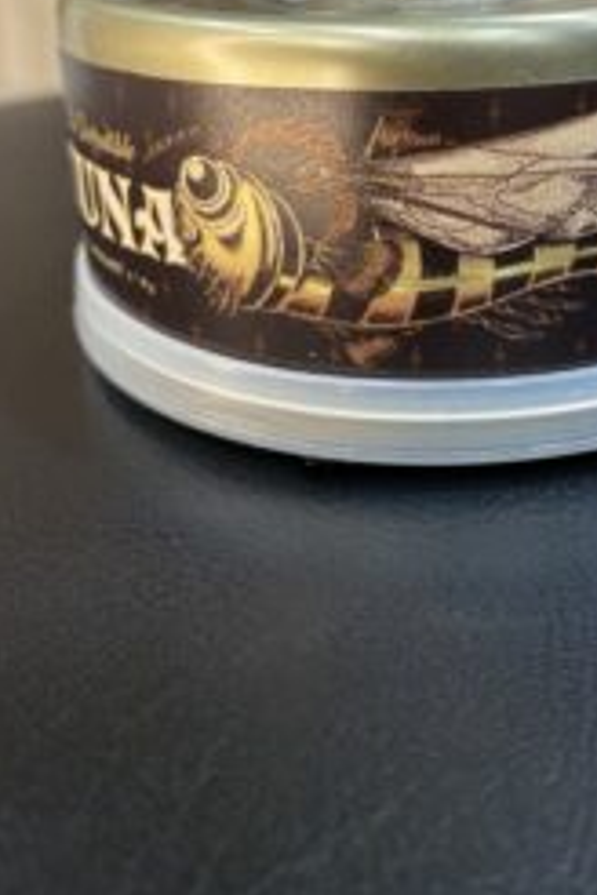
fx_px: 1094
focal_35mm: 44
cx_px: 444
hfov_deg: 30.0
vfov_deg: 42.8
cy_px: 204
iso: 200
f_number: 1.8
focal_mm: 4.25
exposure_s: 1/50
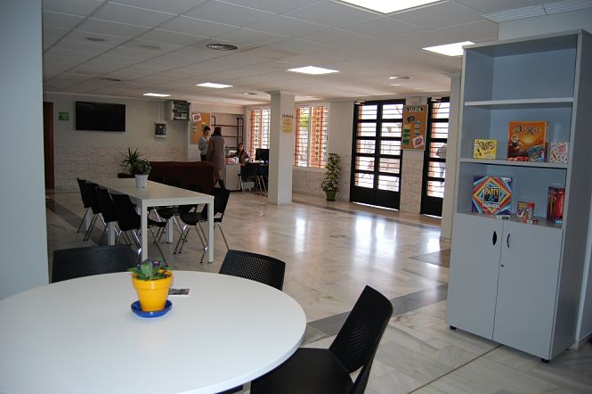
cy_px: 197
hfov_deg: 67.4
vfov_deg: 47.8
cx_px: 296
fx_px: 444
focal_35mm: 27
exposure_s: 1/400
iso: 400
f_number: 3.5
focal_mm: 18
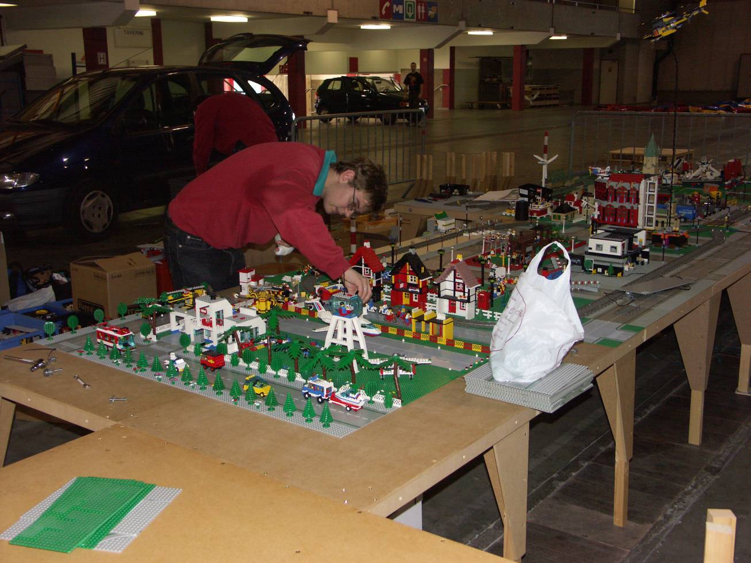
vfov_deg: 37.7
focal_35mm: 38
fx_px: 824
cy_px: 282
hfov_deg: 49.0
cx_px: 376
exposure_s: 1/50
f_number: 2.8
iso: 200
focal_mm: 9.92
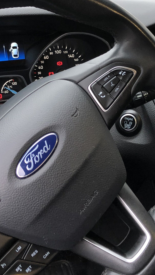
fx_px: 416
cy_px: 87
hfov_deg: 21.1
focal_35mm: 57
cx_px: 90
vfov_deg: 36.2
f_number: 1.8
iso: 40
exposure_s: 1/20
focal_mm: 4
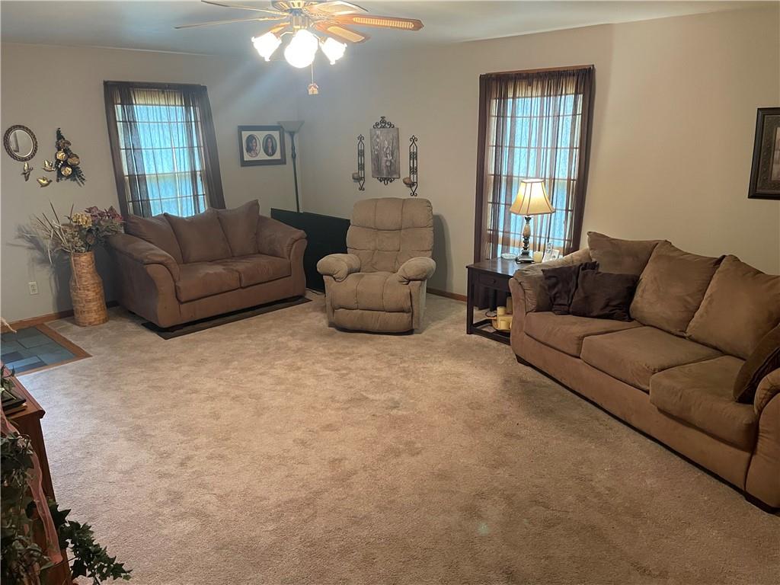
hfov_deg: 67.3
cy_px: 292
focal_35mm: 26
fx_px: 586
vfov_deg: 53.1
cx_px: 390
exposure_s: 1/60
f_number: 1.6
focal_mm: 4.2
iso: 400
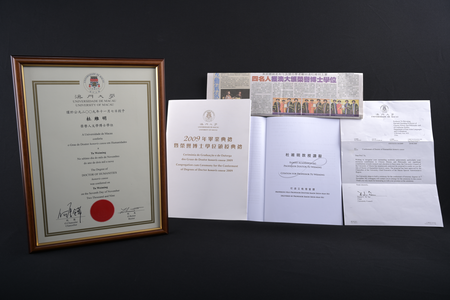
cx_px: 225
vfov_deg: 41.7
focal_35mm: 32
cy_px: 150
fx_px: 394
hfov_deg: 59.5
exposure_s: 1/200
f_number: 10
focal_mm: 31.5
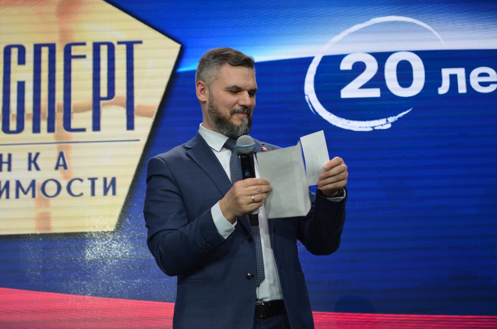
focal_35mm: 72
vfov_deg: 18.8
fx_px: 992
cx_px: 248
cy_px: 164
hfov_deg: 28.1
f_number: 5.6
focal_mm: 48
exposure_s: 1/80
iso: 400
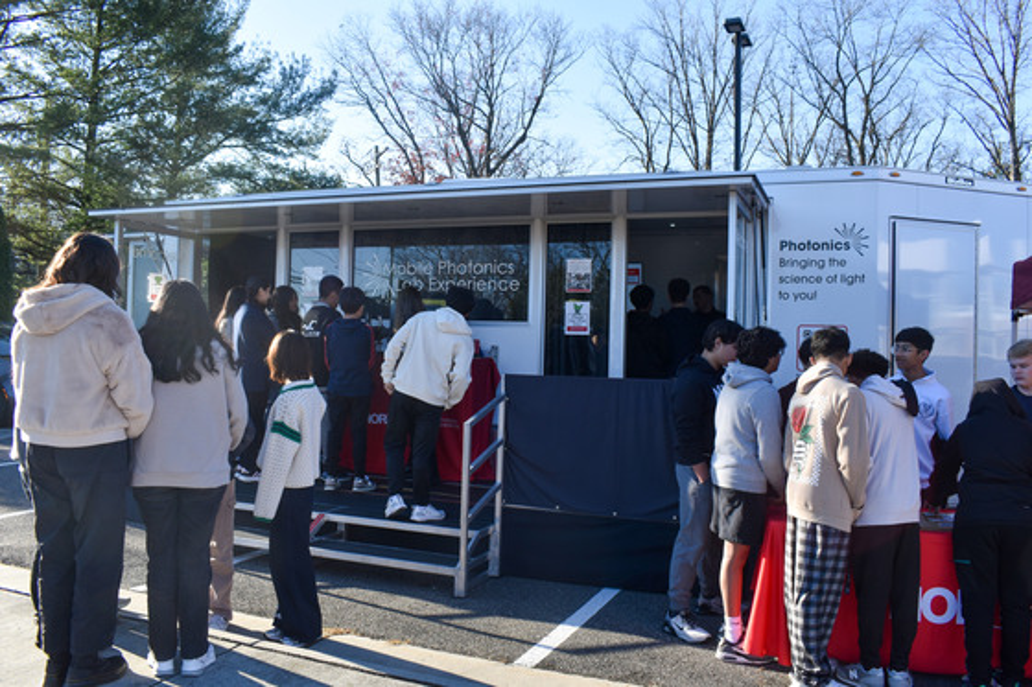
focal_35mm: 30
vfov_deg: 43.6
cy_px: 344
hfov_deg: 61.9
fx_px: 860
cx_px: 516
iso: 220
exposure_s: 1/250
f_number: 8
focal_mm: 20
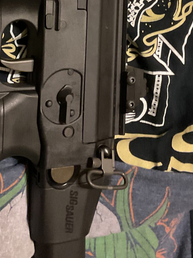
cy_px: 2
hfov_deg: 21.6
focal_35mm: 68
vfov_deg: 27.0
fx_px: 506
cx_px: 74
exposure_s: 1/30
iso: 250
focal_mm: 3
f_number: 1.8
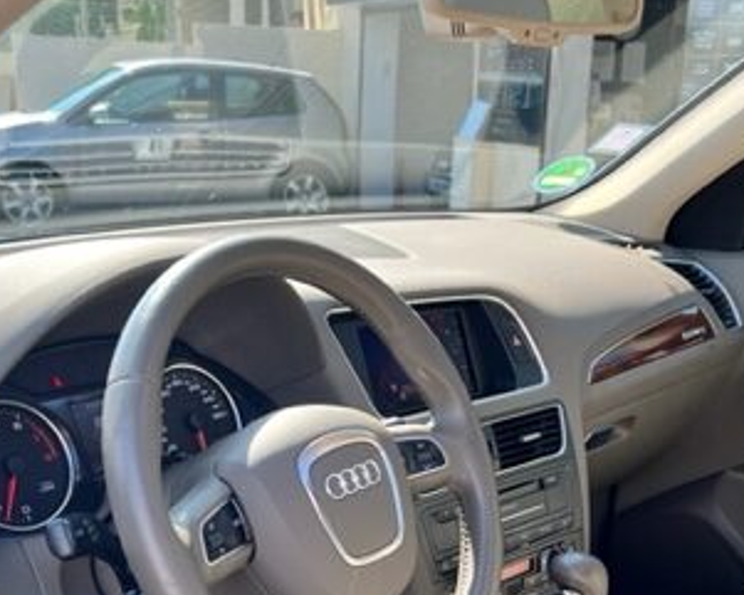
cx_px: 405
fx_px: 1189
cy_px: 543
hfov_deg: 34.7
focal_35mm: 54
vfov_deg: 27.1
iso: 50
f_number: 1.5
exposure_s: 1/572
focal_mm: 5.7
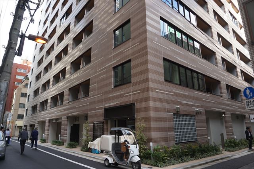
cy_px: 84
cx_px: 127
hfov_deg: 73.7
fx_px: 169
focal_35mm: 24
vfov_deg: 53.2
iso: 100
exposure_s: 1/80
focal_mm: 16
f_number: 5.6
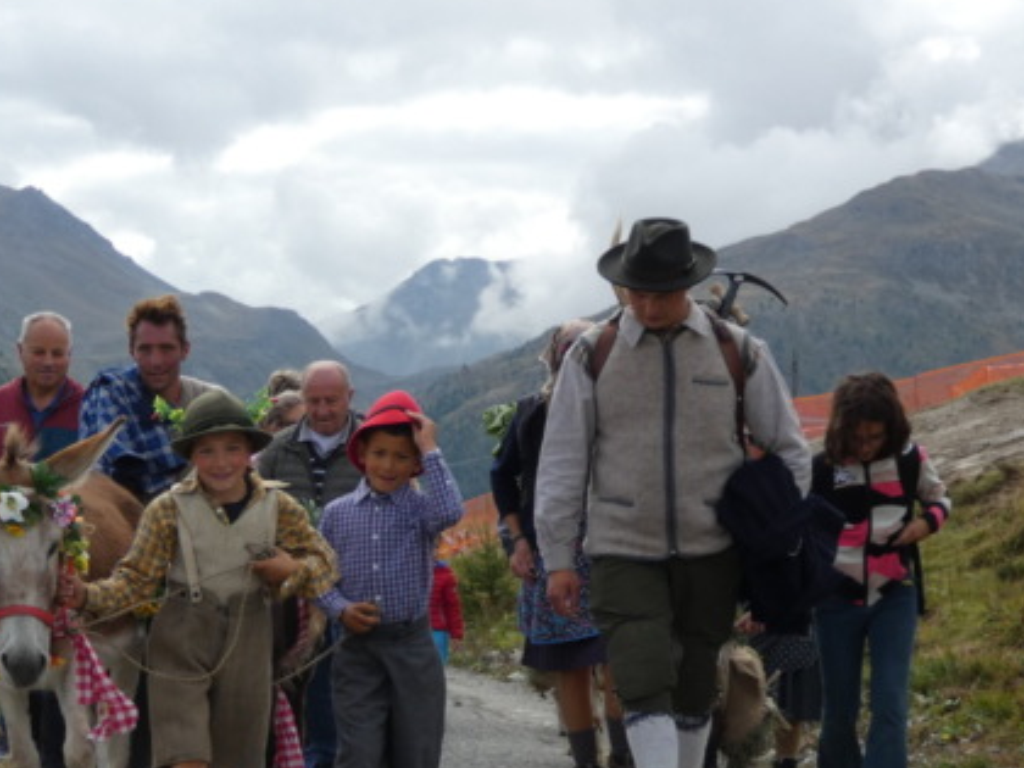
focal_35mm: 81
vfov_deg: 18.1
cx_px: 210
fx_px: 2396
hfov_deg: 23.8
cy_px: 566
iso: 80
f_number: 3.9
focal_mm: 9
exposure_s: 1/500
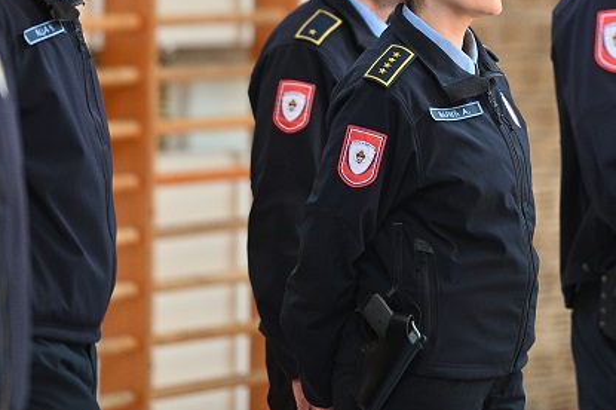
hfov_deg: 5.3
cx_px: 438
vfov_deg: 3.6
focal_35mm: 386
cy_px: 19
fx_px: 6599
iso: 1600
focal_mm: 200
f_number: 2.8
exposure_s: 1/400
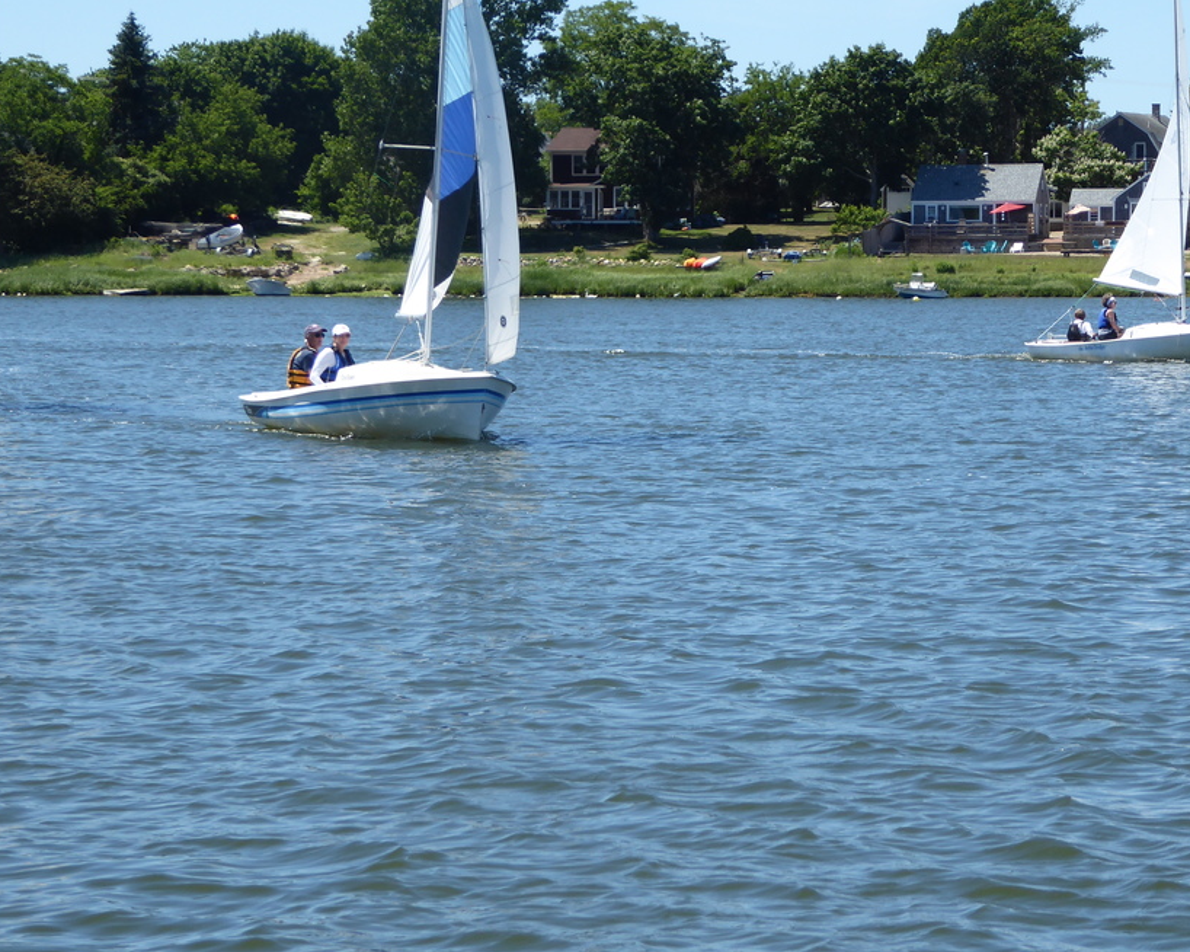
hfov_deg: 13.5
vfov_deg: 10.8
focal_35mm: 143
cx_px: 659
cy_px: 418
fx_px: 5035
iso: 80
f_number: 5.1
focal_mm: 19
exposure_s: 1/320
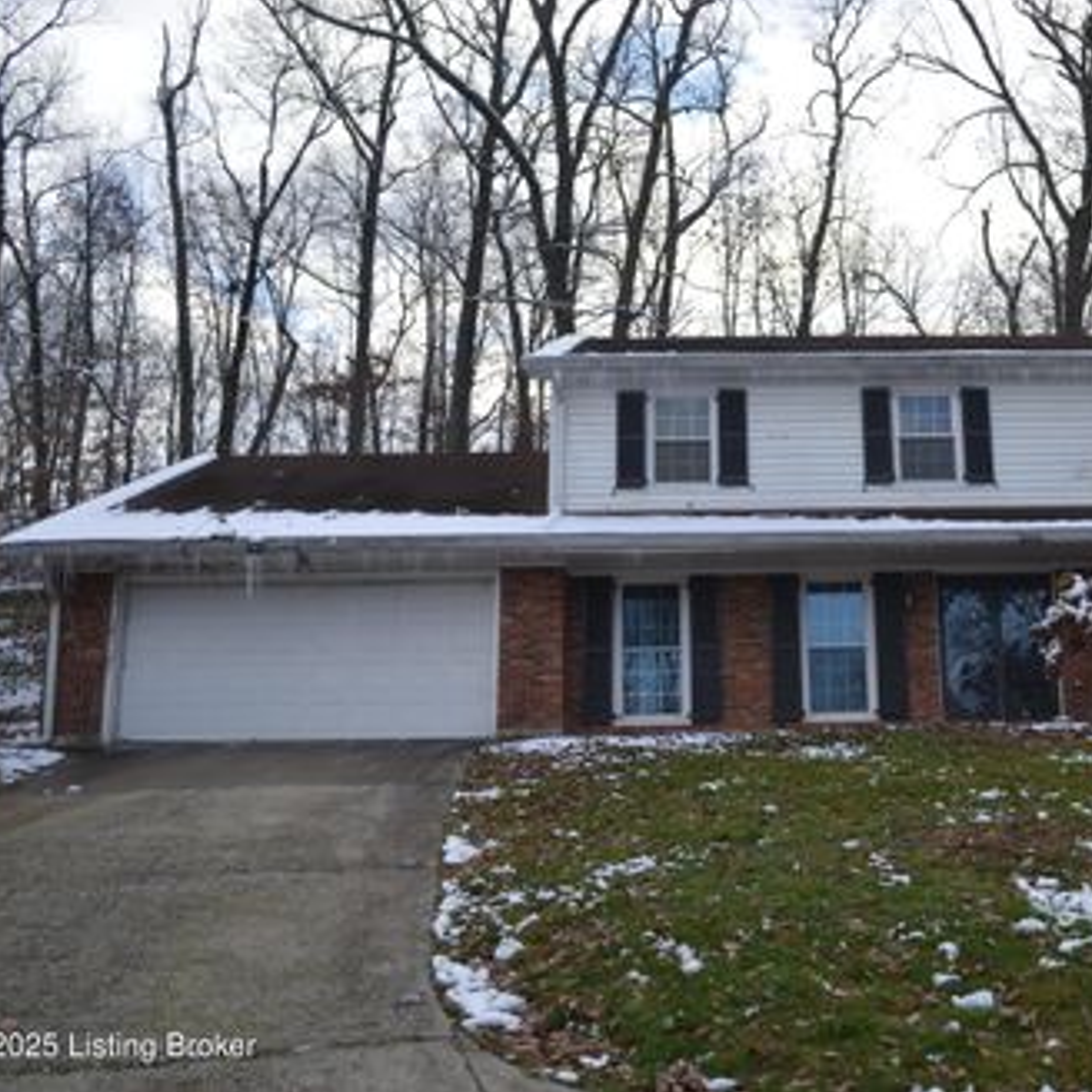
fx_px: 1249
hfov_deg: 45.8
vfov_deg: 47.2
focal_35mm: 35
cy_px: 541
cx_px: 796
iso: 100
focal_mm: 18
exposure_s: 1/400
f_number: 3.5
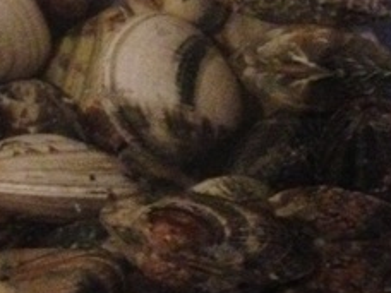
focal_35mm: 116
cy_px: 130
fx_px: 1310
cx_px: -94
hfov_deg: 16.2
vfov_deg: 12.8
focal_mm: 4.12
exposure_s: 1/15
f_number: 2.4
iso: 800
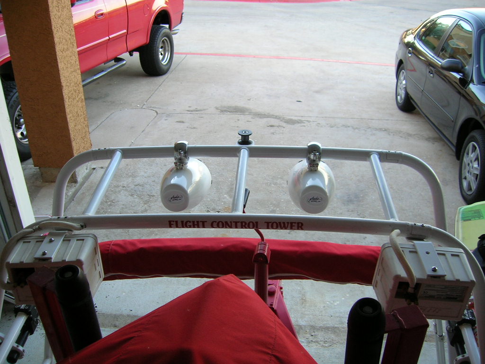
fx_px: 476
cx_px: 242
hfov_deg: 54.0
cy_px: 182
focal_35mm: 34
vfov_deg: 41.8
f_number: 2.9
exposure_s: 1/32.3
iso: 50
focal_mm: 5.7
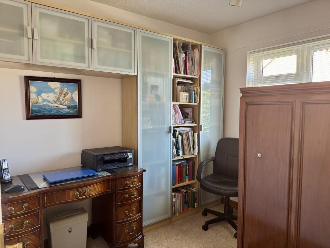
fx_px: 229
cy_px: 124
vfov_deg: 56.8
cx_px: 165
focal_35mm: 24
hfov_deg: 71.6
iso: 200
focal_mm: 6.76
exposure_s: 1/91
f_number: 1.78
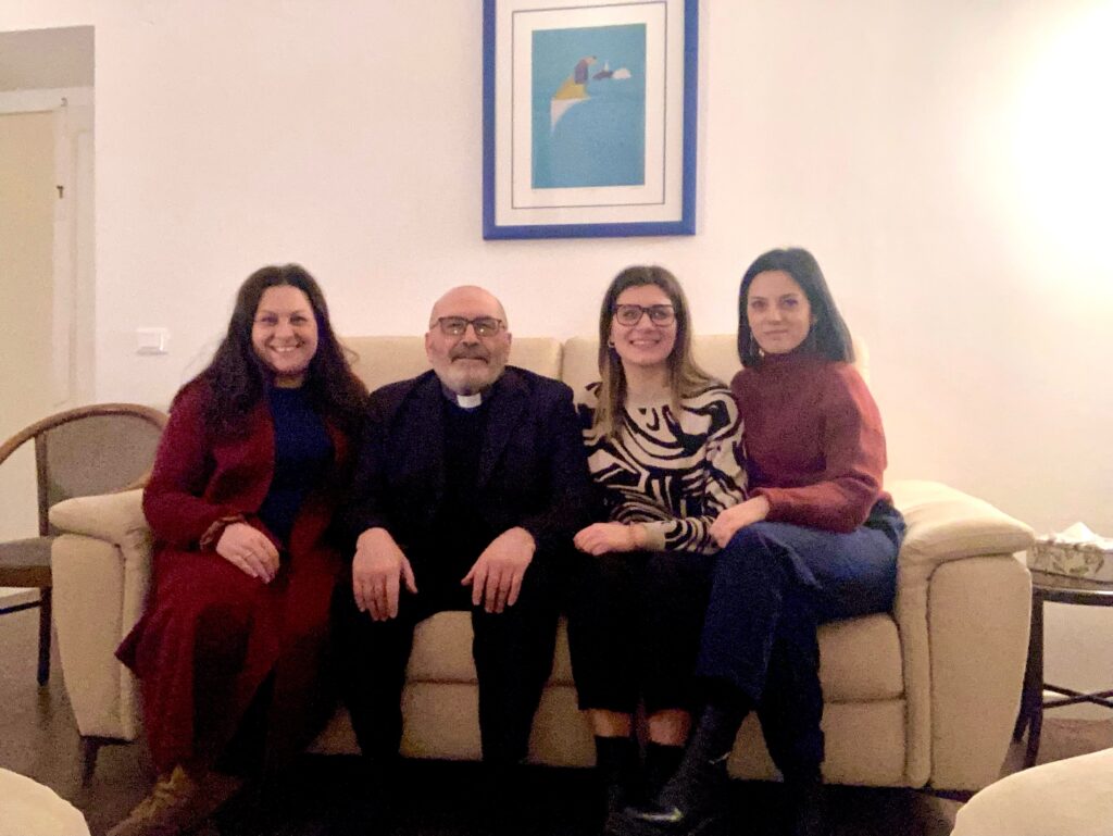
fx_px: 1029
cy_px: 418
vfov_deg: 44.2
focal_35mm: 32
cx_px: 556
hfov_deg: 56.8
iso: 160
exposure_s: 1/34
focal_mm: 2.87
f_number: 2.2
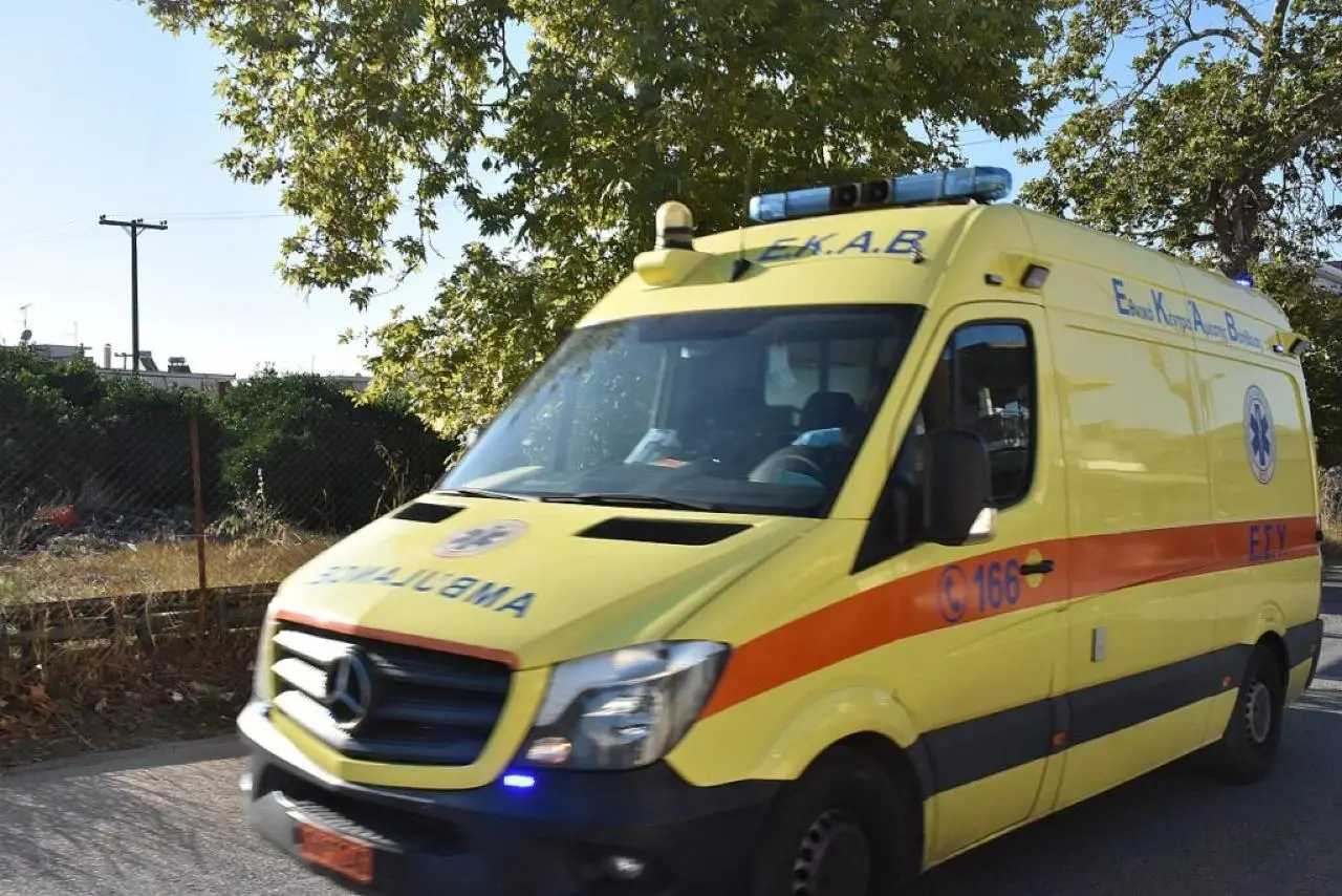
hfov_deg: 55.1
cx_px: 671
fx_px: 1286
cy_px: 448
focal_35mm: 34
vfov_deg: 38.4
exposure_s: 1/640
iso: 800
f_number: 13
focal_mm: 23
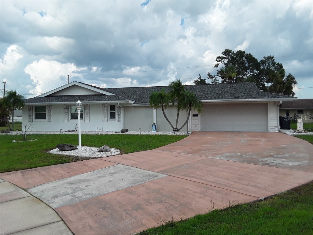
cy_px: 118
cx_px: 156
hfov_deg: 65.3
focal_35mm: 27
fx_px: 244
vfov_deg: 51.4
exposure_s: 1/1404
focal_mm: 2.91
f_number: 1.9
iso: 40
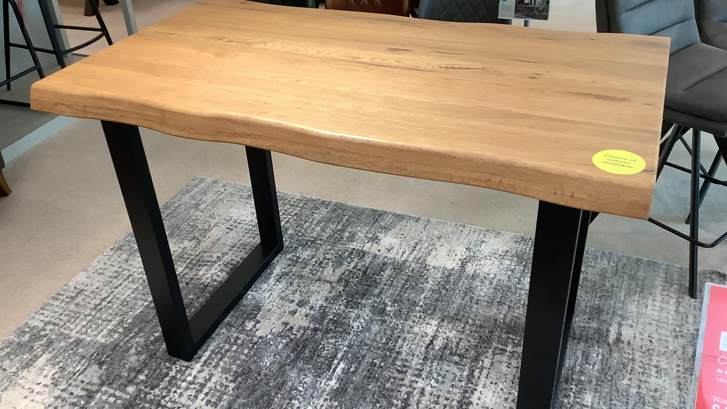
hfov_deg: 58.0
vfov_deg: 34.6
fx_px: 655
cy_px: 194
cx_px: 366
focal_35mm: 34
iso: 160
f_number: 2.4
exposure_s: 1/50
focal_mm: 3.3
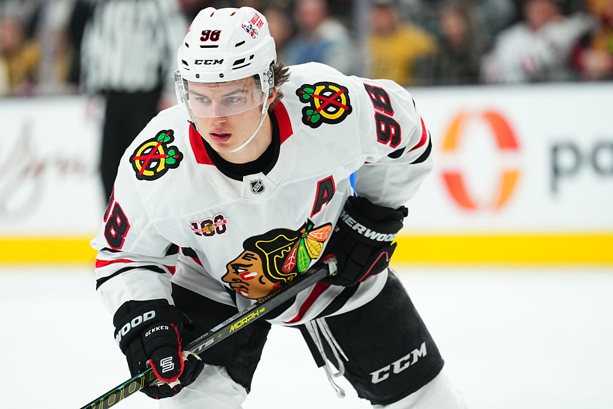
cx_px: 306
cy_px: 204
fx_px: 5109
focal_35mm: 300
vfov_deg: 4.6
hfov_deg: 6.9
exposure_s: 1/1600
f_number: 2.8
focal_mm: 200
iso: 2500
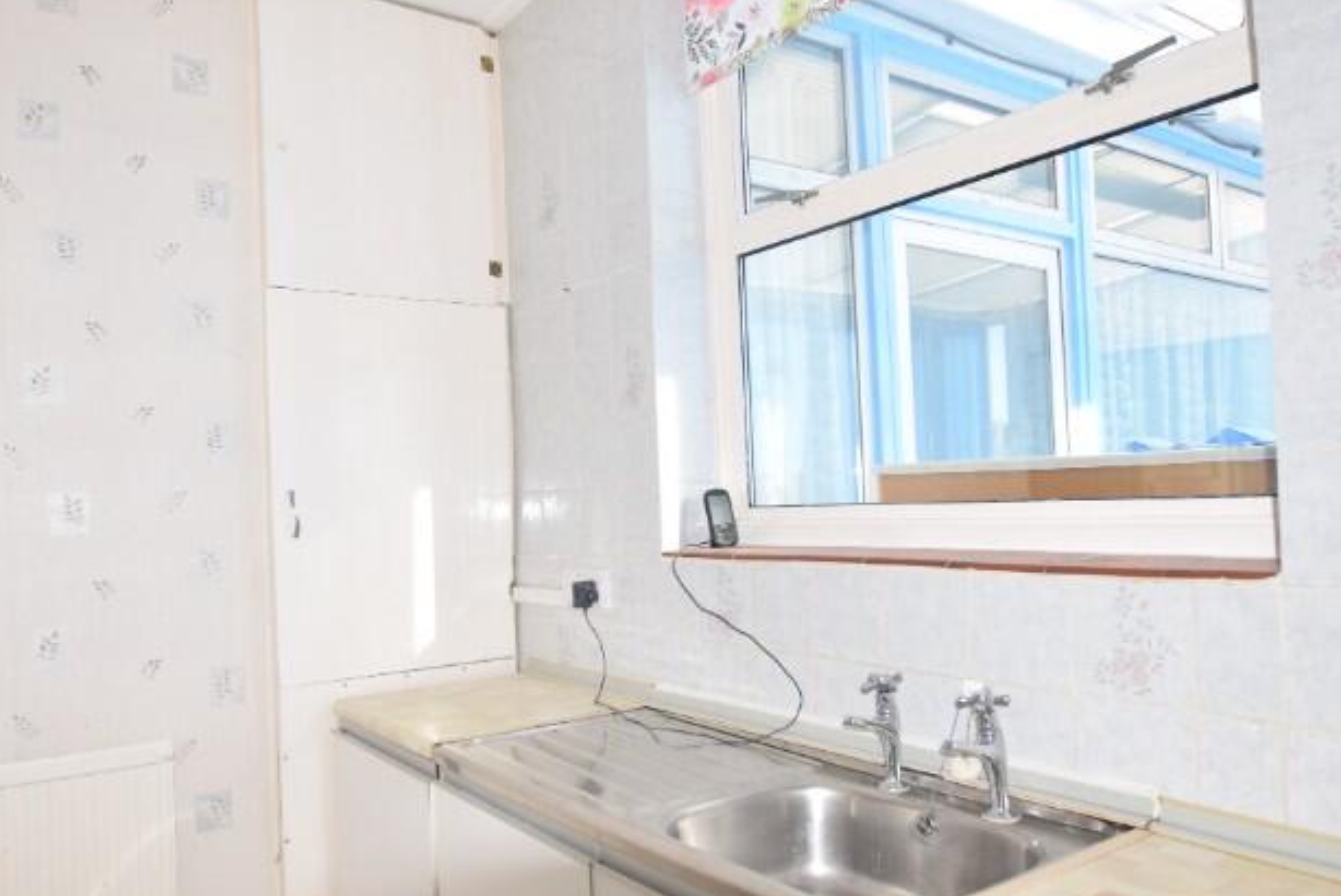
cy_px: 480
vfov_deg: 51.3
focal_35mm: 25
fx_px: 932
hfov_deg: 71.1
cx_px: 574
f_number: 3.5
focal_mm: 10
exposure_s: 1/60
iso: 100
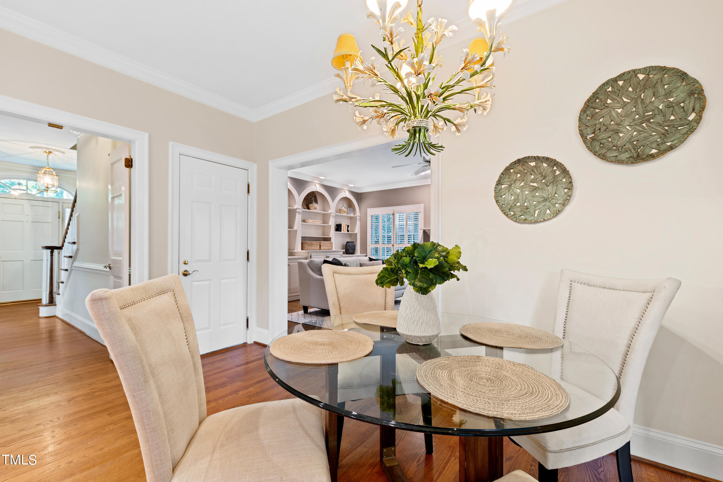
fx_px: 301
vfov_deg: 77.3
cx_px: 362
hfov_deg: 100.4
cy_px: 241
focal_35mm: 15
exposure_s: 1.3
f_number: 8
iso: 100
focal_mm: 10
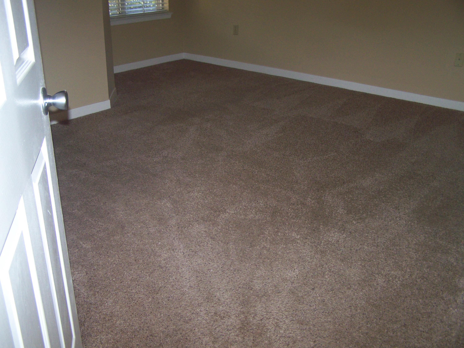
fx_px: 510
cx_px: 232
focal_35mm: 38
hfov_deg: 48.9
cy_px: 174
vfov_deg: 37.8
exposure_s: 1/60
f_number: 2.8
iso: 160
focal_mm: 6.3
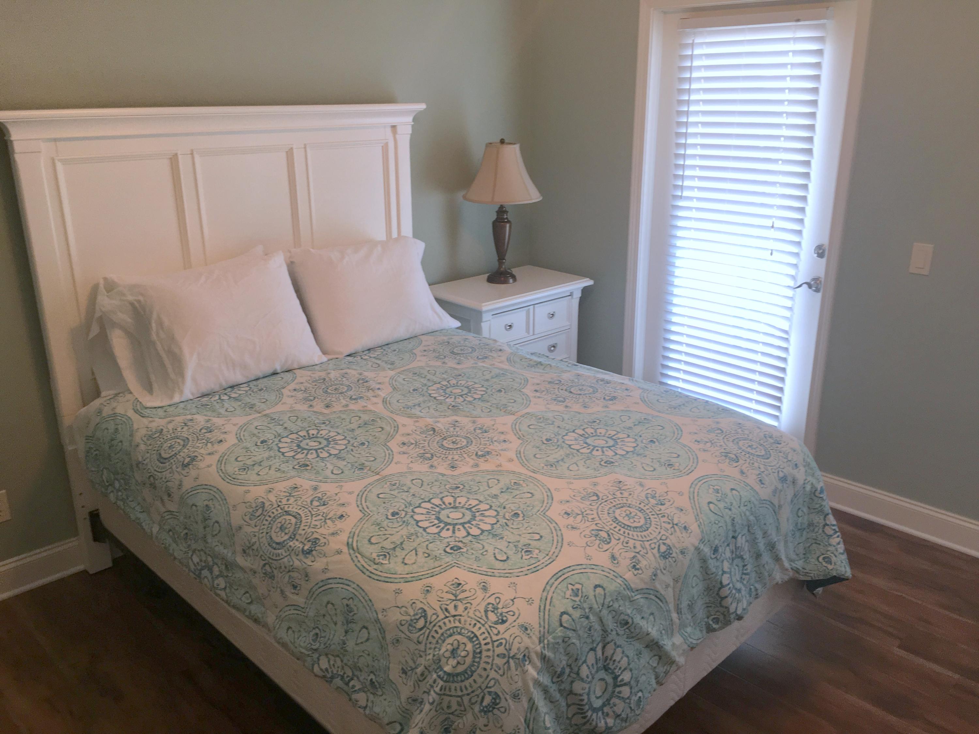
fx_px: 820
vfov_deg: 48.2
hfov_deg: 61.7
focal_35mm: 29
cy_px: 367
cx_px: 490
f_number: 2.2
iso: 40
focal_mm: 4.15
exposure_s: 1/30
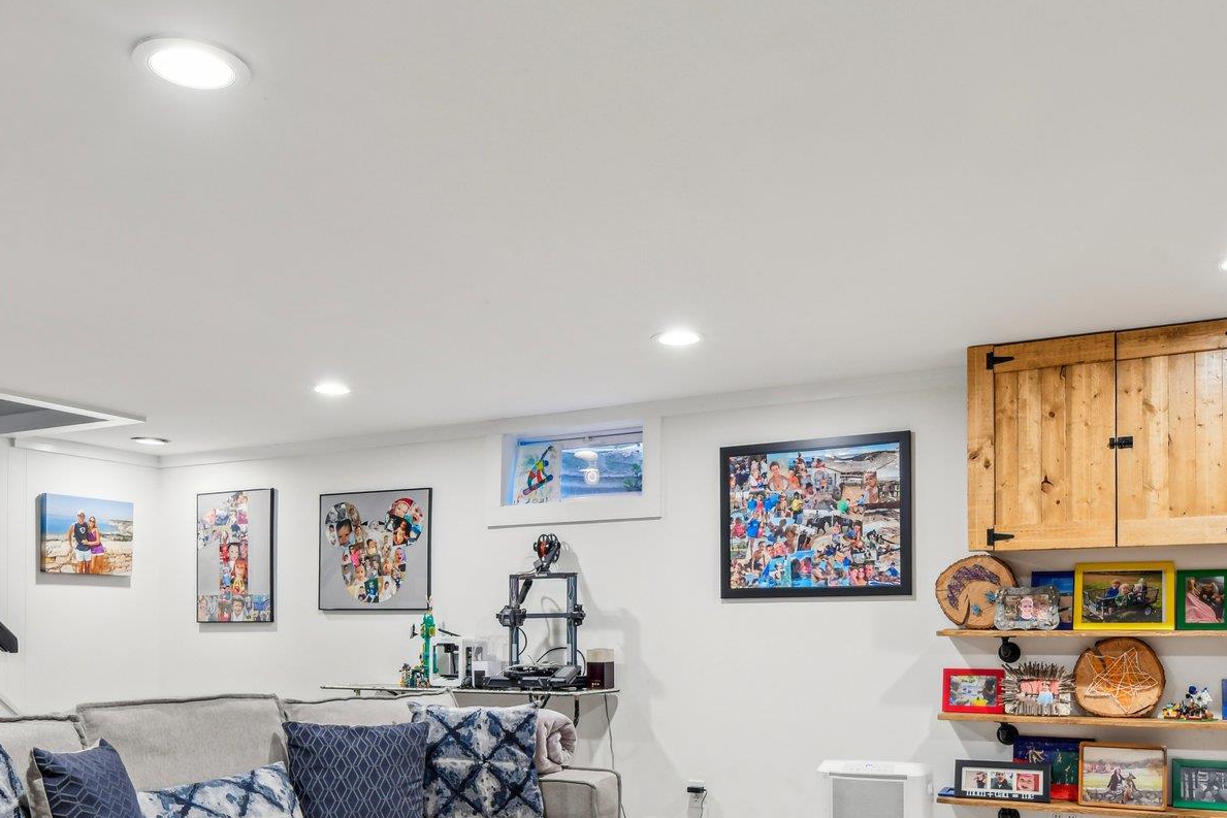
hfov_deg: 60.3
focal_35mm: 31
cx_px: 623
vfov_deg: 40.9
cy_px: 634
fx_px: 1057
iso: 400
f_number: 8
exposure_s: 1/6
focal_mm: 18
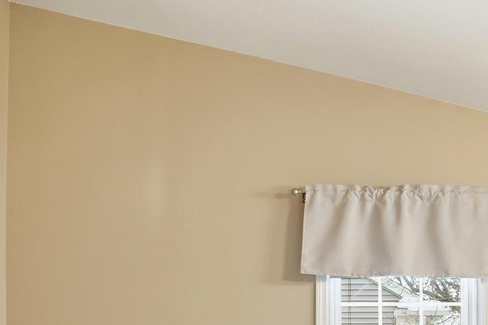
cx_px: 307
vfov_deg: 27.9
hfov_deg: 46.0
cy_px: 390
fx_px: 569
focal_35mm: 42
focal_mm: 10
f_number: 4
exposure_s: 1/640
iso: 100
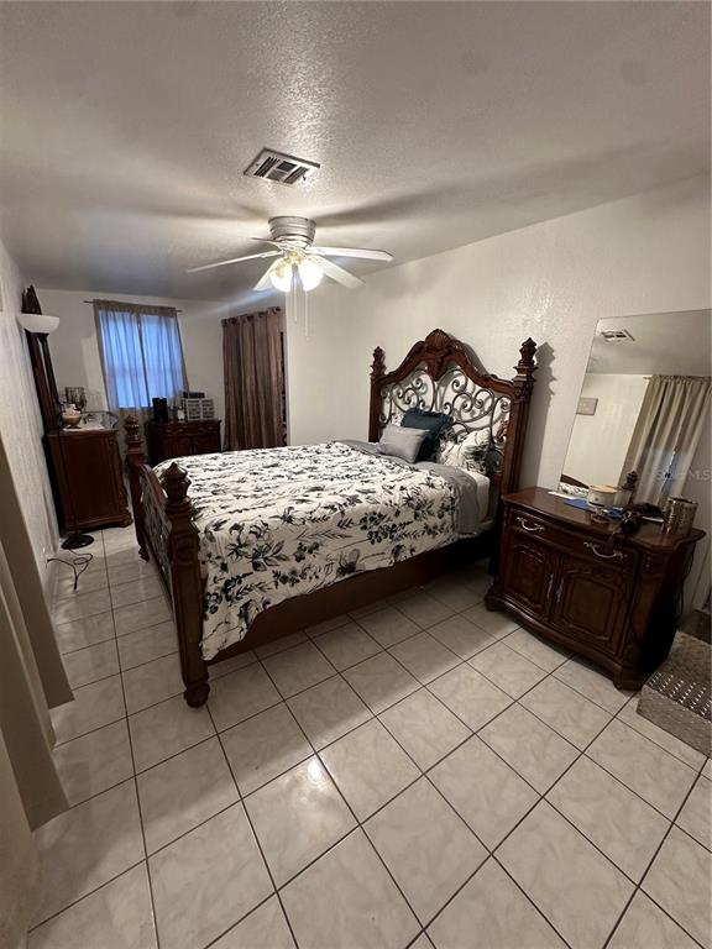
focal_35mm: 14
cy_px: 474
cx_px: 356
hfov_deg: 85.7
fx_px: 384
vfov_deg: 102.1
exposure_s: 1/60
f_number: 2.2
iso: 160
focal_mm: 2.22
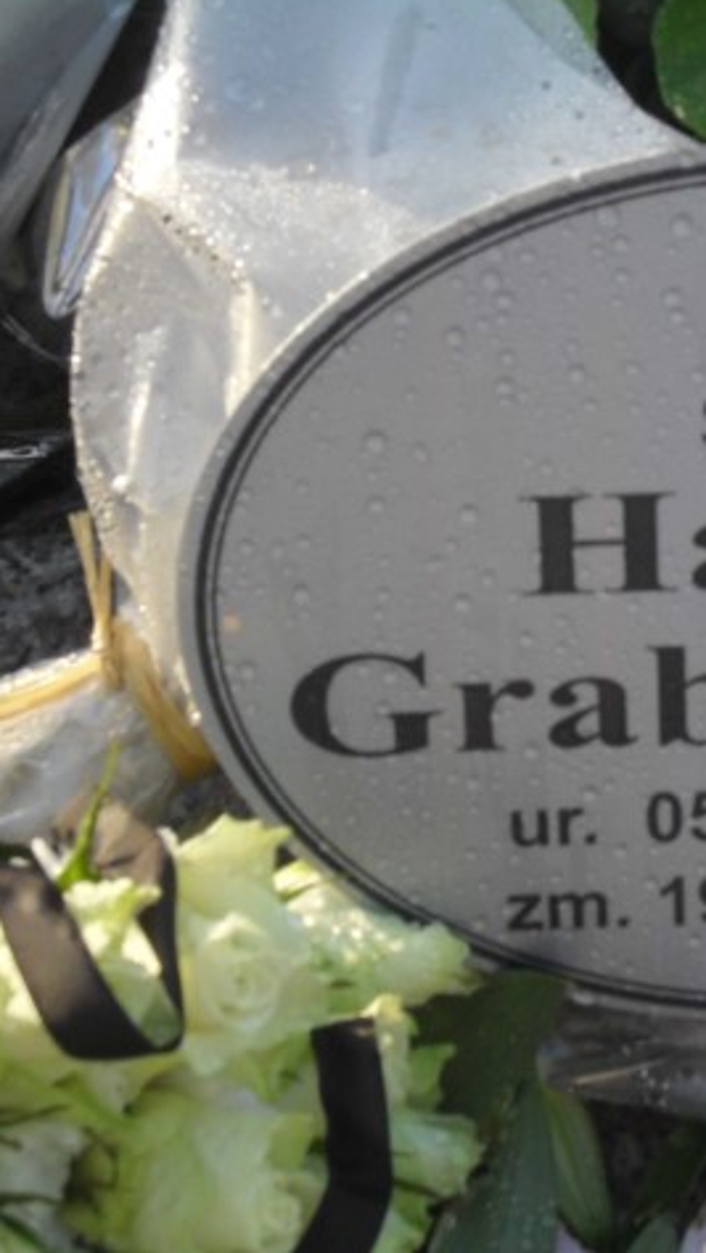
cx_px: 796
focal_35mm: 97
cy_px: 626
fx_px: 3225
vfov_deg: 22.0
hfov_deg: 12.3
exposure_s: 1/125
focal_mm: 11.7
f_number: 4.6
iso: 100
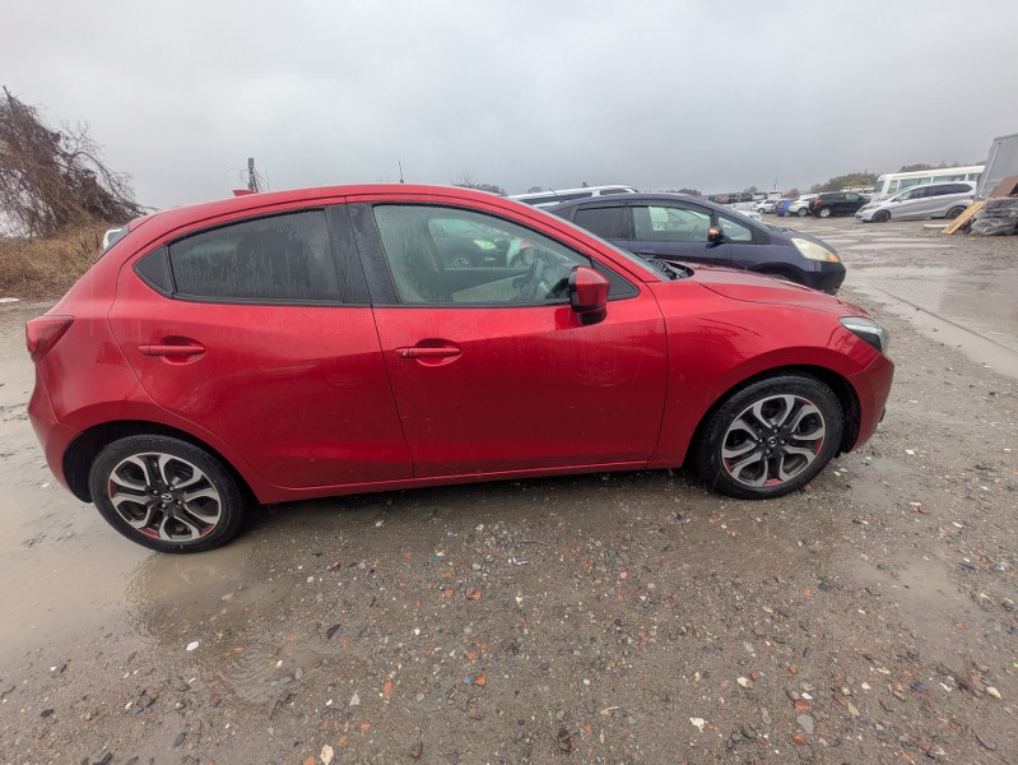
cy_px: 382
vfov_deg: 85.7
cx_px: 509
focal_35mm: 14
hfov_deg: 102.0
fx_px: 412
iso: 50
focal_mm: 1.83
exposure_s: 1/210
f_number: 2.2
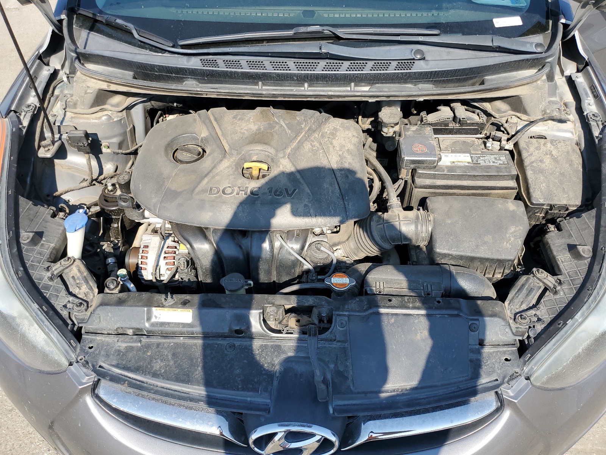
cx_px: 303
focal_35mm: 26
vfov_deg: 53.1
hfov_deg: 67.3
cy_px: 228
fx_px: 455
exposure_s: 1/1429
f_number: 1.5
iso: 50
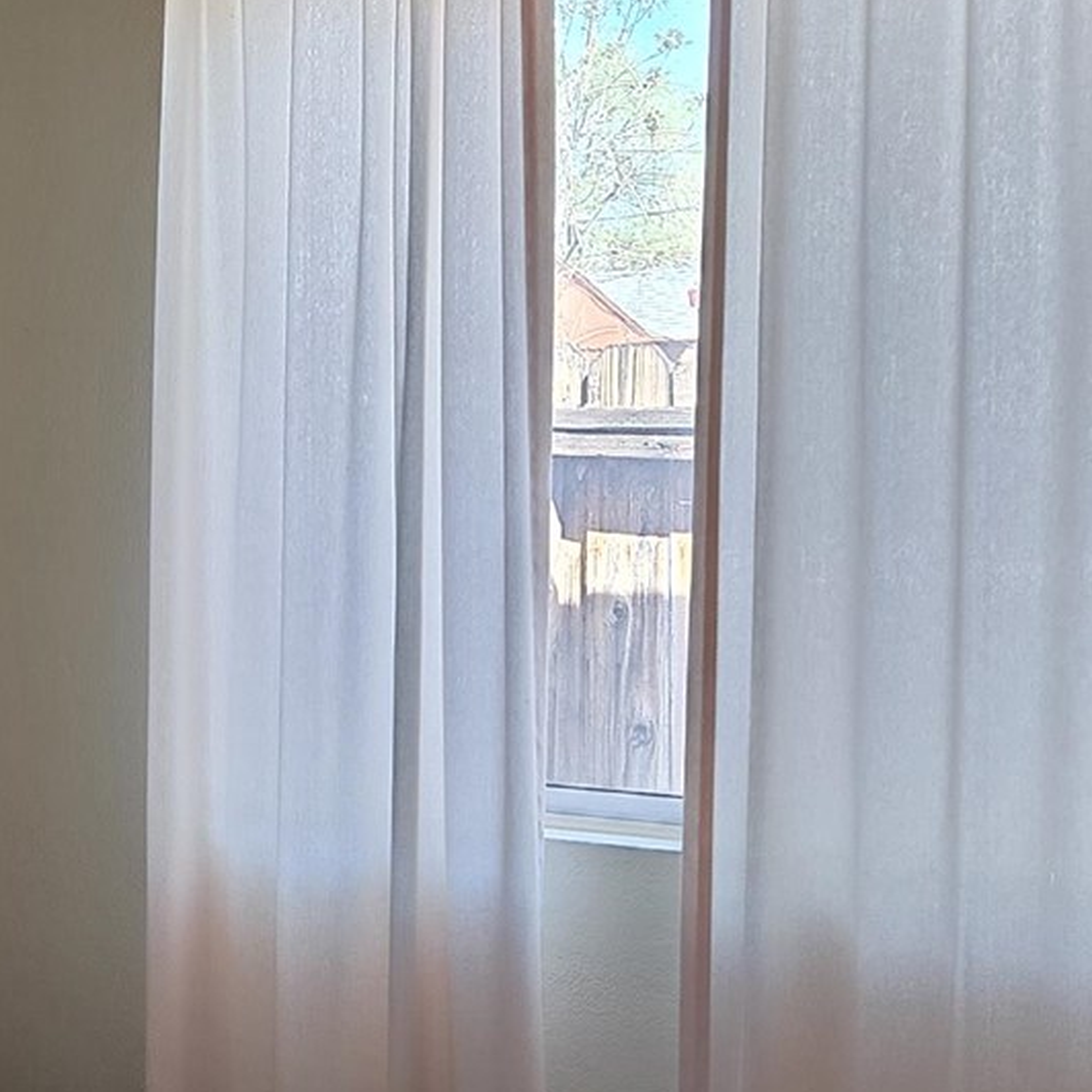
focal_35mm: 88
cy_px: 612
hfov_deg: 18.6
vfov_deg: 19.7
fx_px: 3141
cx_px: -250
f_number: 1.8
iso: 125
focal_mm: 5.4
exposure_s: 1/120
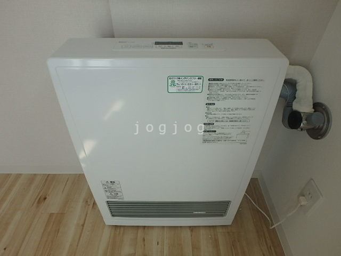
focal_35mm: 21
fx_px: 207
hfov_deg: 79.0
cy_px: 128
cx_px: 170
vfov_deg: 63.4
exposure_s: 1/125
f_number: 3.5
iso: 125
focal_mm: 3.7
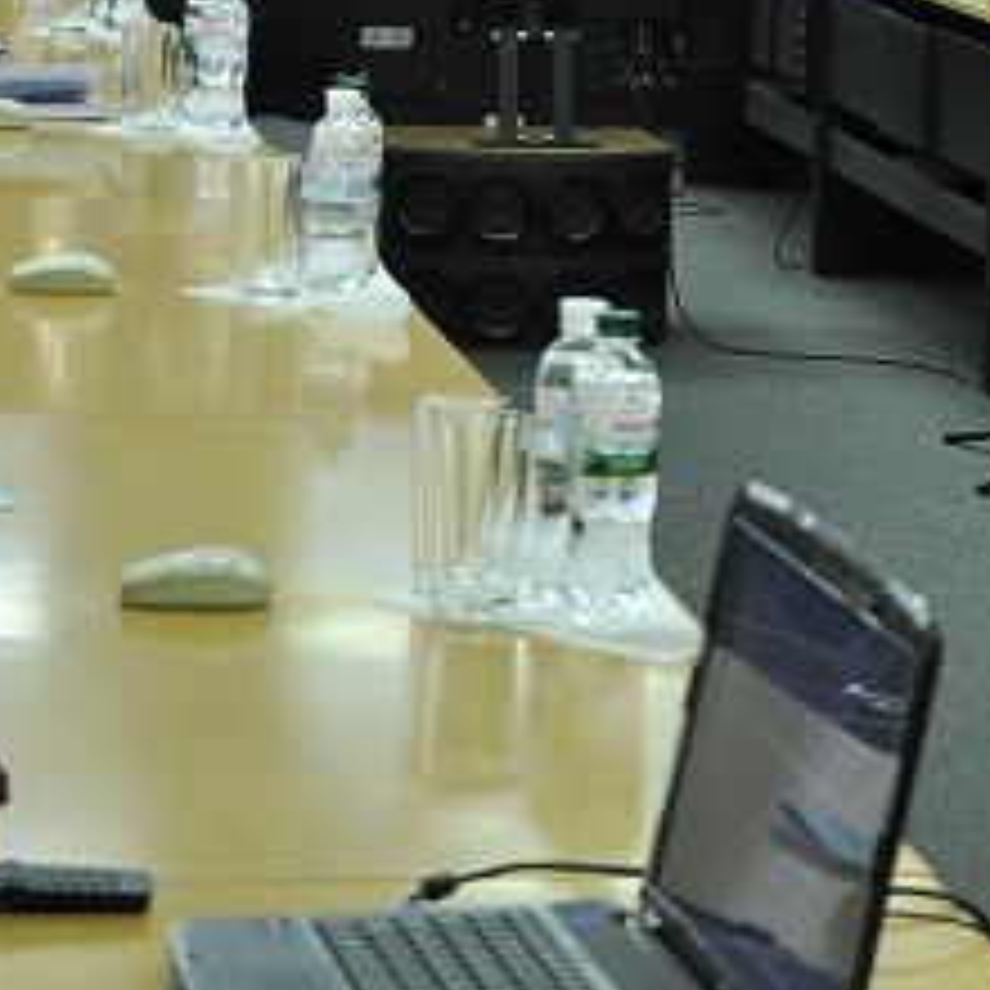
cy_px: -108
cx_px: 842
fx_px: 4983
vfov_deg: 11.2
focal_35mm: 154
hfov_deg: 11.3
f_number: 4
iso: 640
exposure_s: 1/80
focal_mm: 26
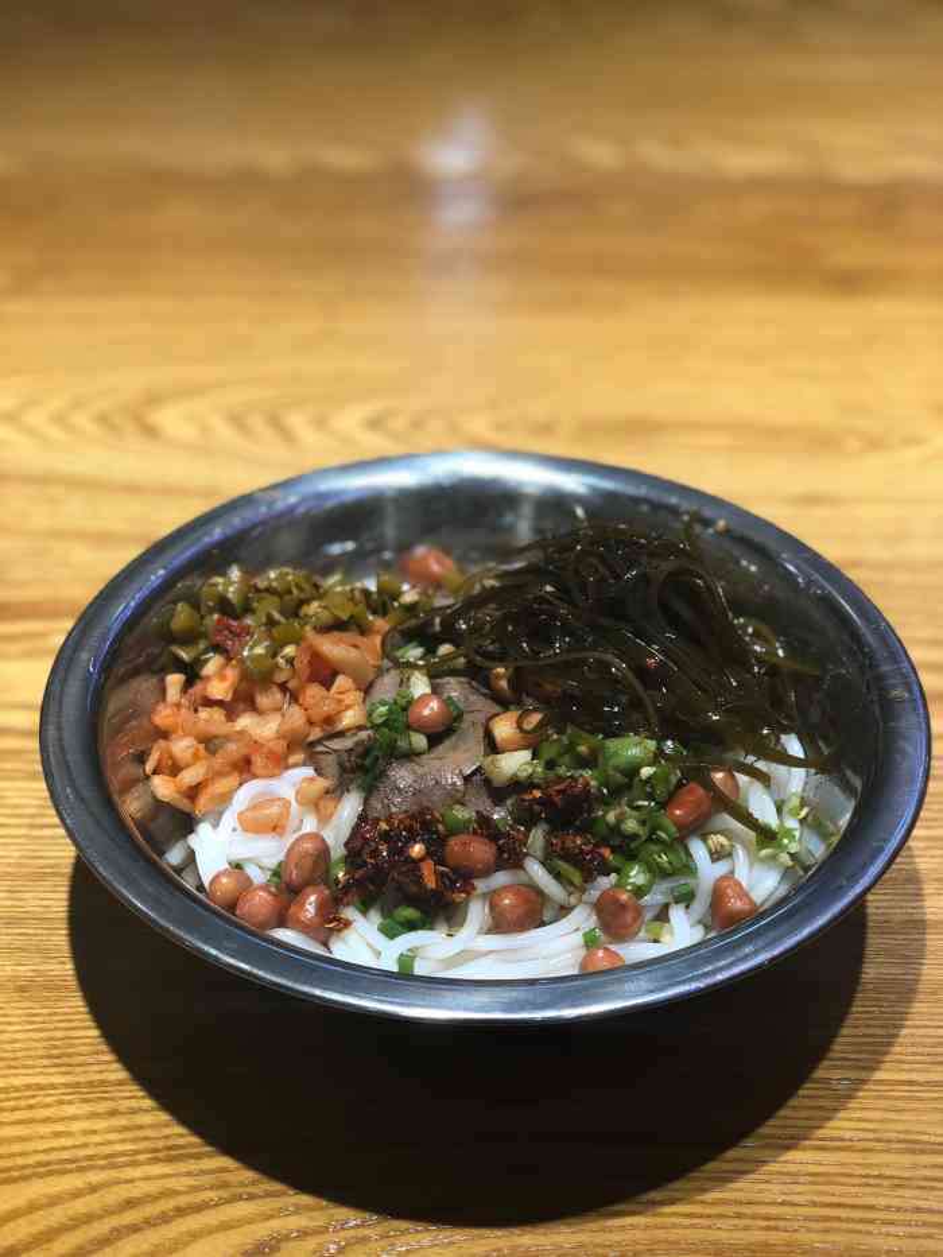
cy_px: 628
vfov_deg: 36.8
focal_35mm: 52
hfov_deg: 28.0
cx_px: 472
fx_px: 1888
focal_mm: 6
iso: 32
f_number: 2.4
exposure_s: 1/50
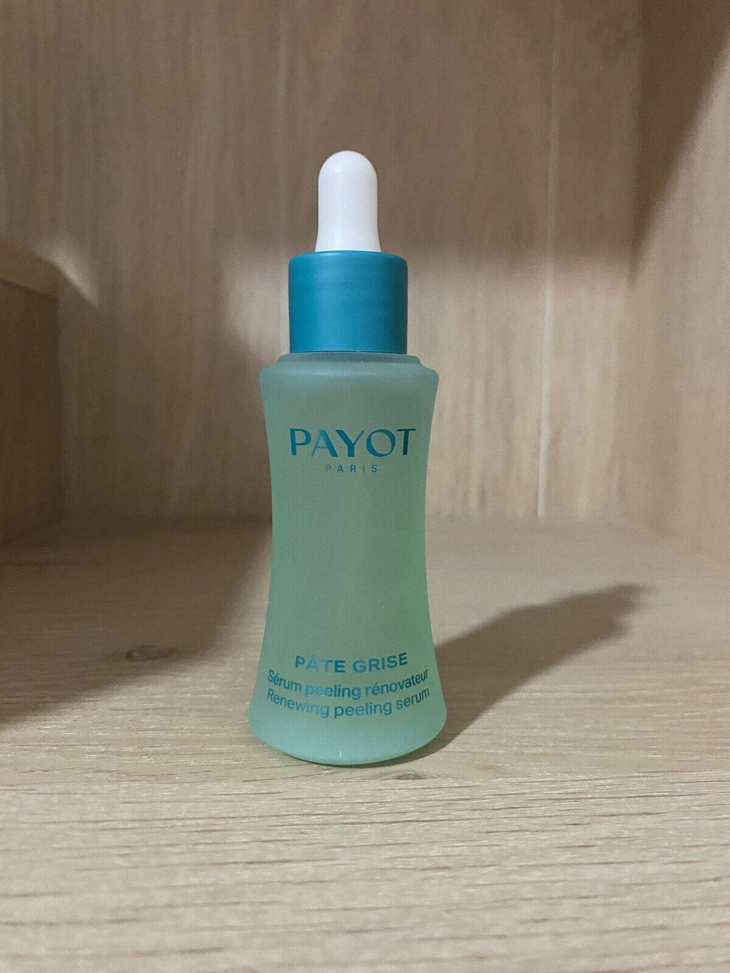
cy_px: 486
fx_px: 731
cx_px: 365
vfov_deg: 67.3
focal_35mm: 26
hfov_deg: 53.1
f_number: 1.8
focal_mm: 4.25
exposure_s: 1/30
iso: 640
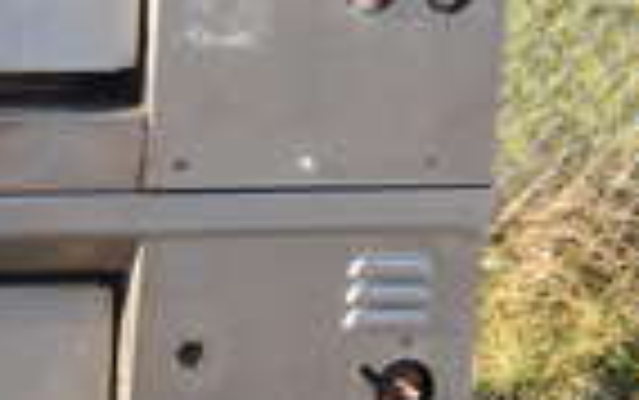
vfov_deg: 11.1
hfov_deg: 14.1
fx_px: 2057
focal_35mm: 118
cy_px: 157
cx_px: -729
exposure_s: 1/200
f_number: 6.3
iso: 200
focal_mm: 18
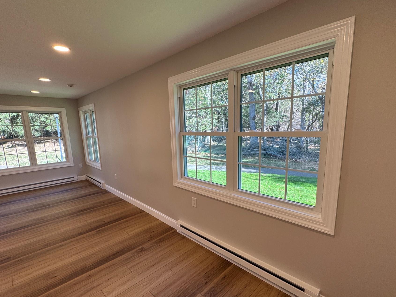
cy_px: 161
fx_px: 194
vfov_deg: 74.6
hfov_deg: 91.0
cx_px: 202
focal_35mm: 17
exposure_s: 1/120
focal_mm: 2.22
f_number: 2.2
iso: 80
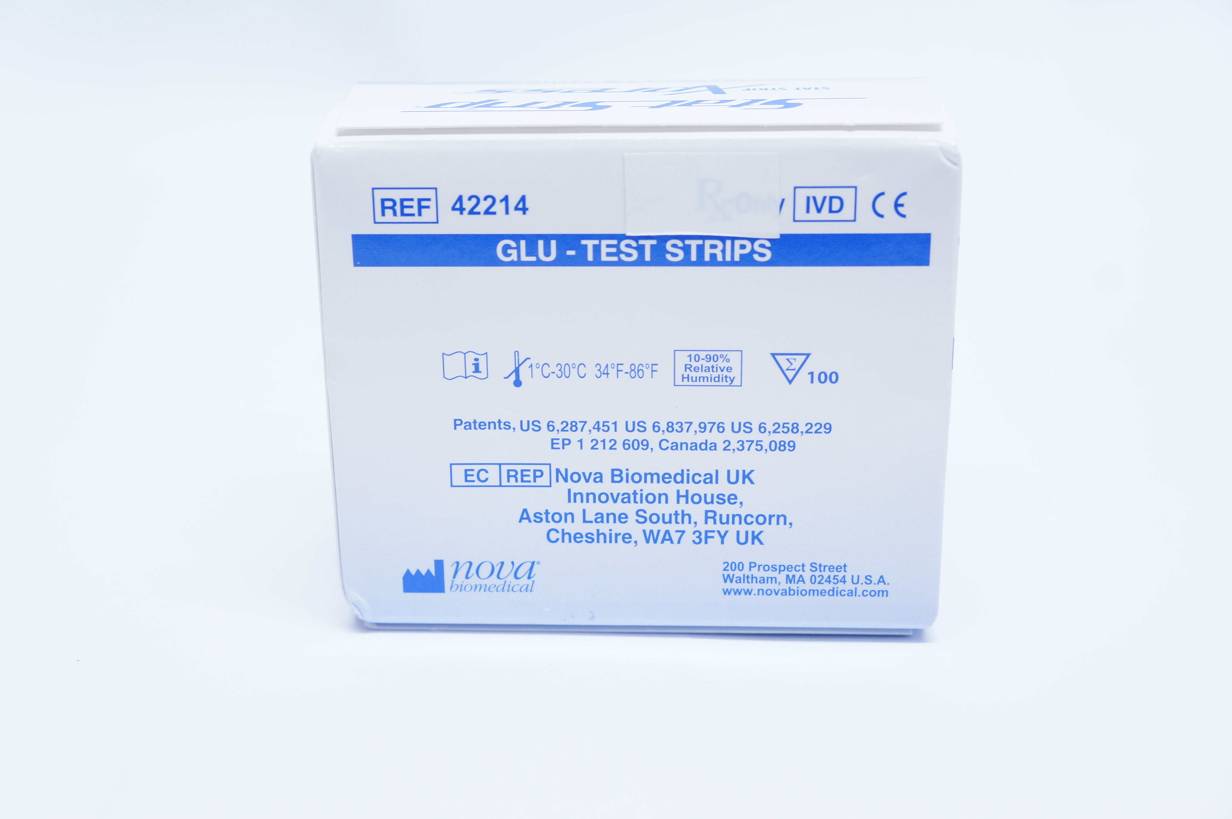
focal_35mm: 51
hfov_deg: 38.9
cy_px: 410
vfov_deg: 26.4
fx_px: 1743
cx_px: 616
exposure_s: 1/13
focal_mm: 34
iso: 200
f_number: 5.6
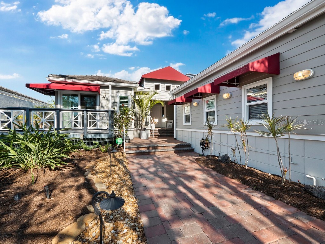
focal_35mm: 14
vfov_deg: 85.7
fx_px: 131
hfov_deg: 102.1
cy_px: 122
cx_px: 162
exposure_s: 1/160
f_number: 11
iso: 400
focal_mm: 7
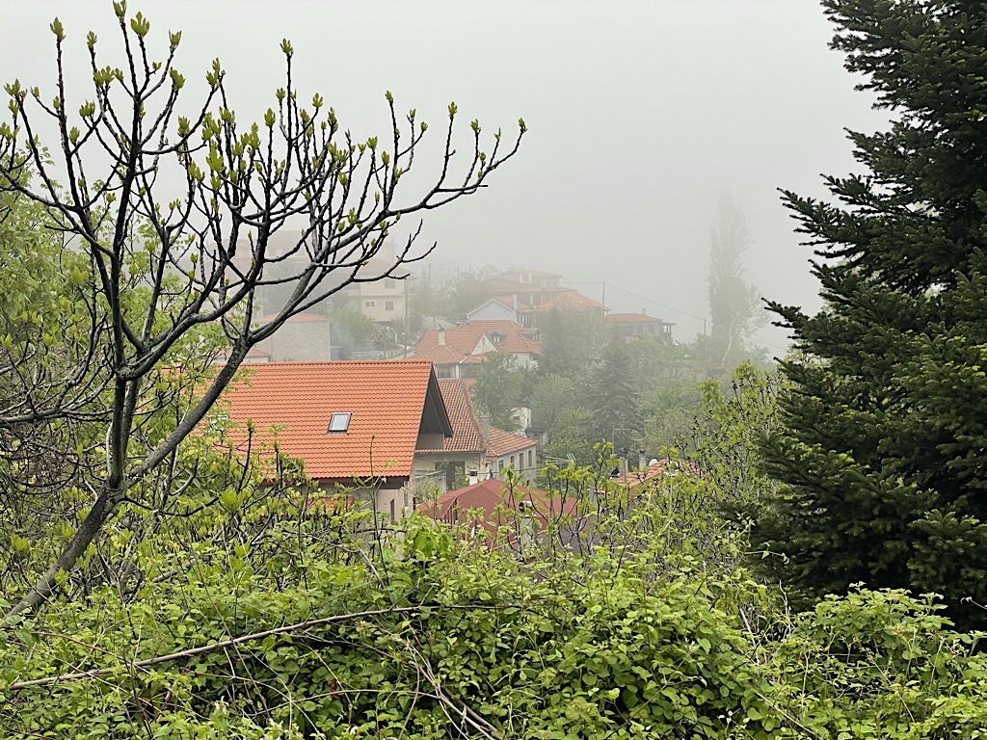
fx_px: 1483
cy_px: 370
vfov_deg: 28.0
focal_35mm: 52
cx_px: 494
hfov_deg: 36.8
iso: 25
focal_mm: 6
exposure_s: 1/145
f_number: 2
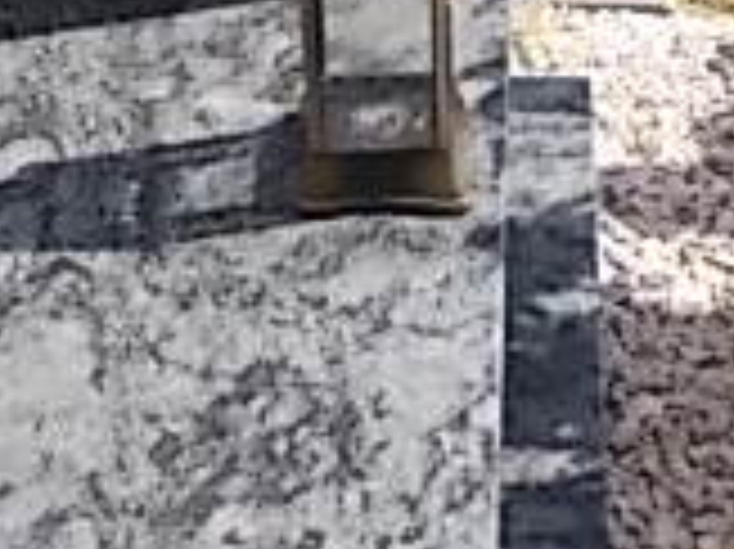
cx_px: 212
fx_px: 2161
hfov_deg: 19.2
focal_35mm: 102
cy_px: -68
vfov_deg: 14.1
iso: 80
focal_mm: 4.6
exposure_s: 1/100
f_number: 8
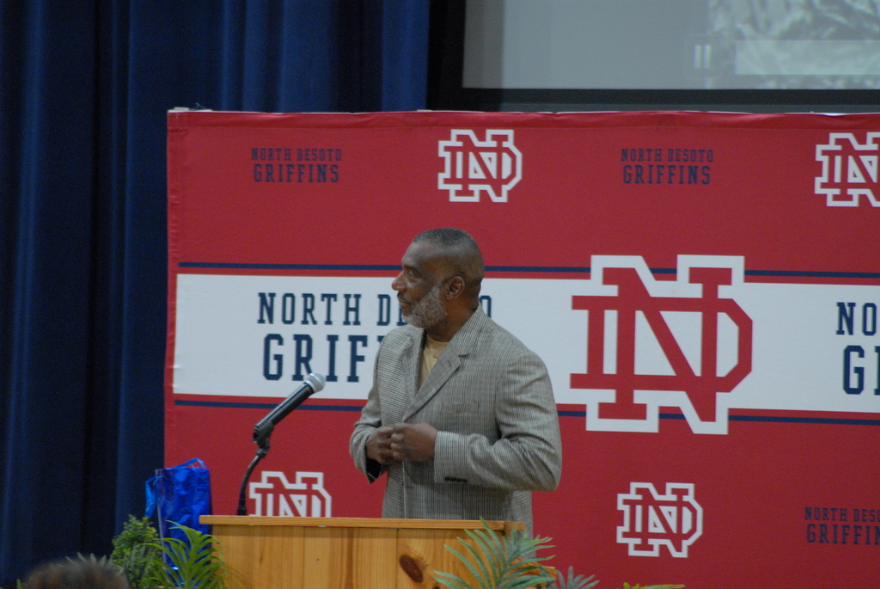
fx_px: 7708
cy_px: 294
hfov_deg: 6.5
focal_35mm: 315
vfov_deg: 4.4
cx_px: 440
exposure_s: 1/20
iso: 1000
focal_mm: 210
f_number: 4.8
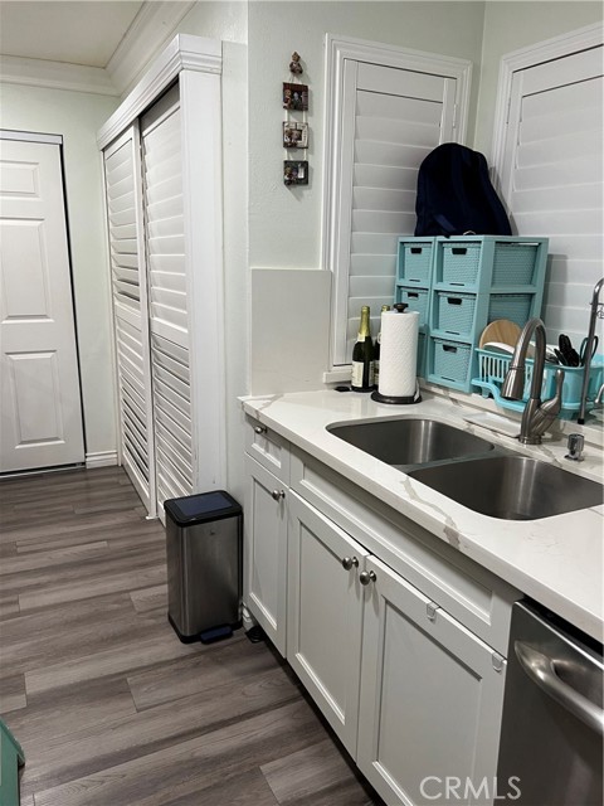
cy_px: 403
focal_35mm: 26
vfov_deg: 67.3
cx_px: 302
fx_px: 605
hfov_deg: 53.1
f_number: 1.5
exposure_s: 1/60
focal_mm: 5.7
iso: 100
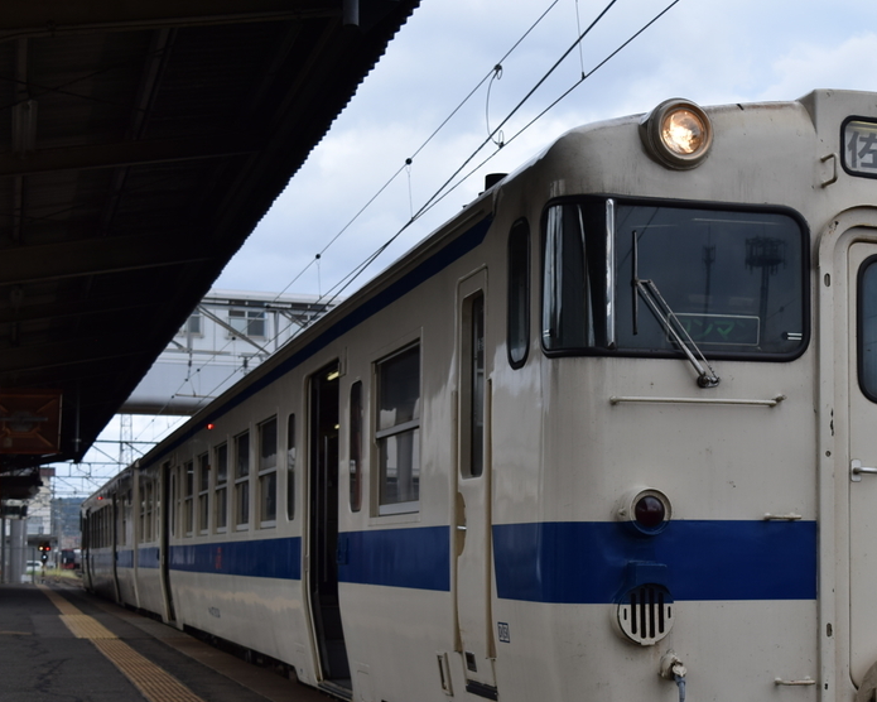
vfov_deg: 24.9
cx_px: 647
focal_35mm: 61
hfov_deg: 30.6
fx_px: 1578
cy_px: 500
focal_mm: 25
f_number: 5.6
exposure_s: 1/500
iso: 100
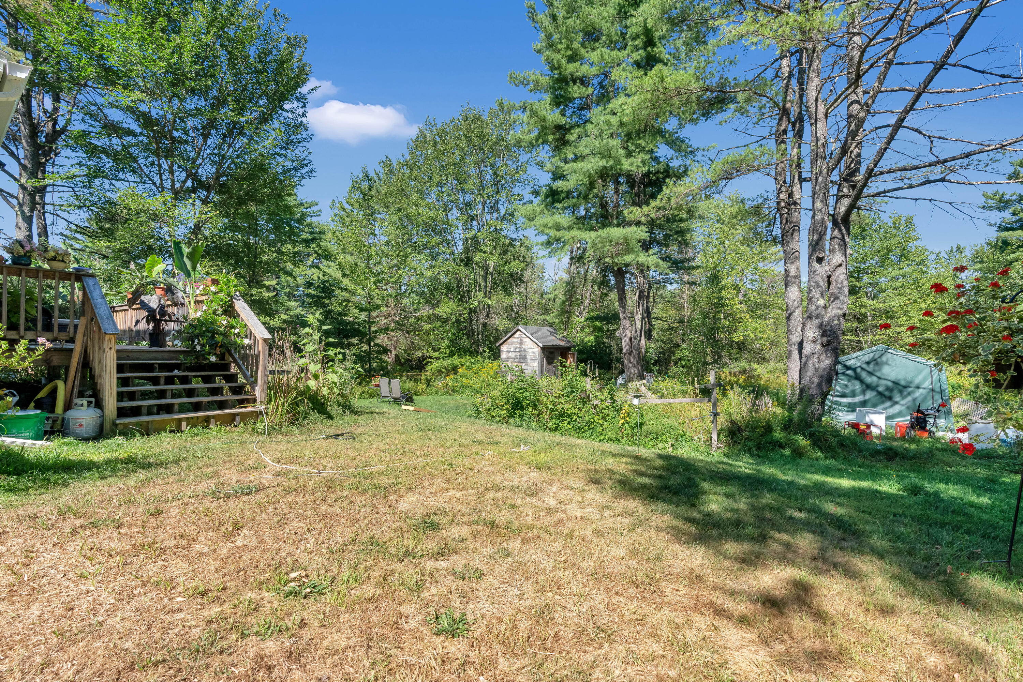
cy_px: 341
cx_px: 512
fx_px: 455
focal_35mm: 16
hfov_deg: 96.7
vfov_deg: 73.8
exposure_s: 1/1000
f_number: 8
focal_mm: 16
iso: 800
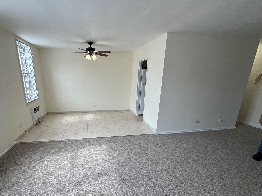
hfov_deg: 90.3
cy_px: 113
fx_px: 129
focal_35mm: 17
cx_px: 110
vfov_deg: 74.3
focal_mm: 2.22
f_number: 2.2
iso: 80
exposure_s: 1/120
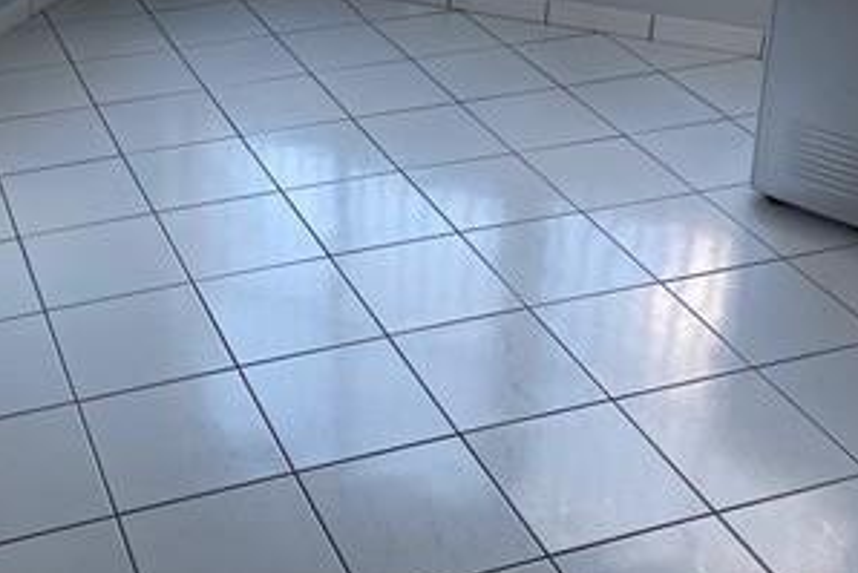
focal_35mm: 58
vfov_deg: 22.6
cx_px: 248
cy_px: 14
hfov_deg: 34.0
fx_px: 1383
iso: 100
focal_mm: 4.25
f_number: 1.8
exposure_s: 1/120
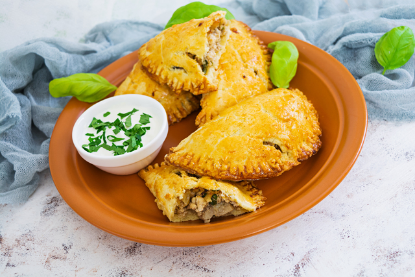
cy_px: 138
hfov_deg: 38.9
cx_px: 208
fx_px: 588
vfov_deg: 26.5
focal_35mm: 51
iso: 100
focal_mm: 34
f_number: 6.3
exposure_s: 1/100
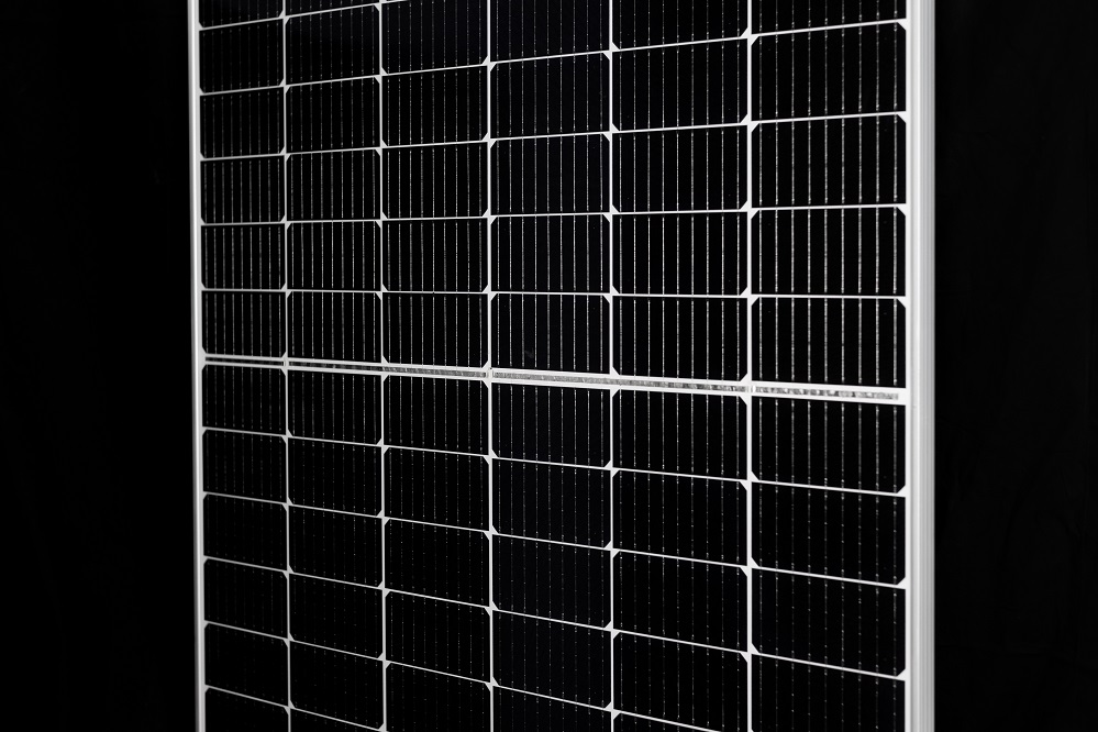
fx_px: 1525
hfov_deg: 39.6
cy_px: 366
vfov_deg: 27.0
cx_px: 549
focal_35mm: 50
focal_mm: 50
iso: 640
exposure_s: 1/100
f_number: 2.8
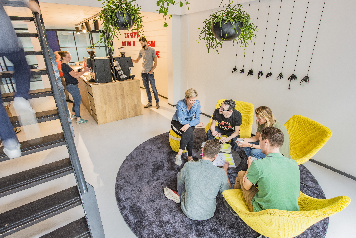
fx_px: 188
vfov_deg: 64.6
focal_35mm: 19
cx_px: 178
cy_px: 119
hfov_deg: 86.9
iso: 320
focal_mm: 19
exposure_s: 1/5
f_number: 9
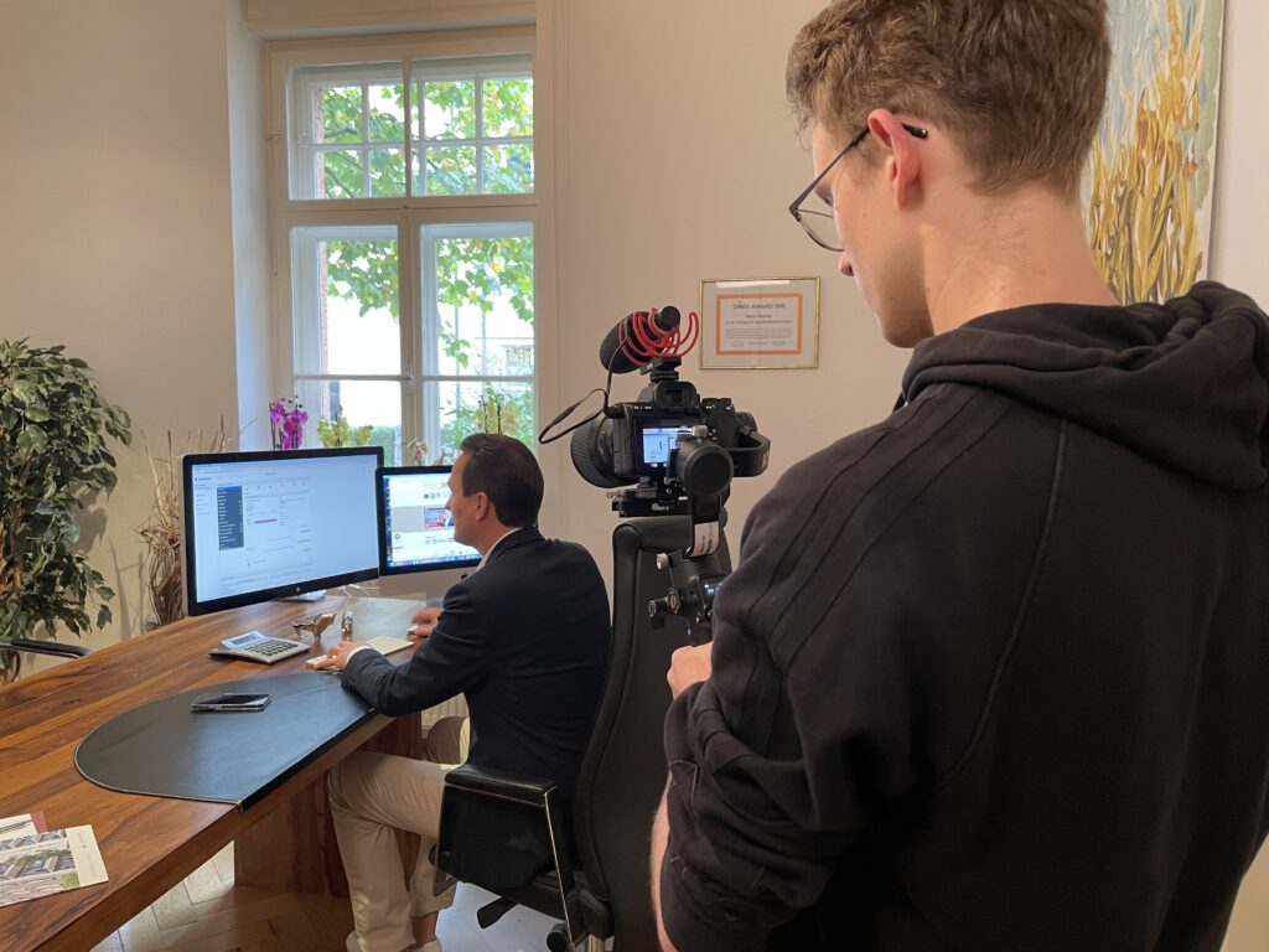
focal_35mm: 26
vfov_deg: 53.1
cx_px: 634
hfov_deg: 67.3
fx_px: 953
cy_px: 476
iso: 125
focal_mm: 4.2
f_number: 1.6
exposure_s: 1/50
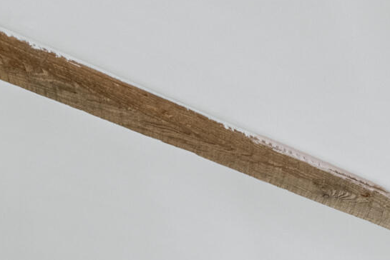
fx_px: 835
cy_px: 619
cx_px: 377
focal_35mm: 77
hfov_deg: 25.2
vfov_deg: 13.3
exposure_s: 1/2.5
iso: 320
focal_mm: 9.4
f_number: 8
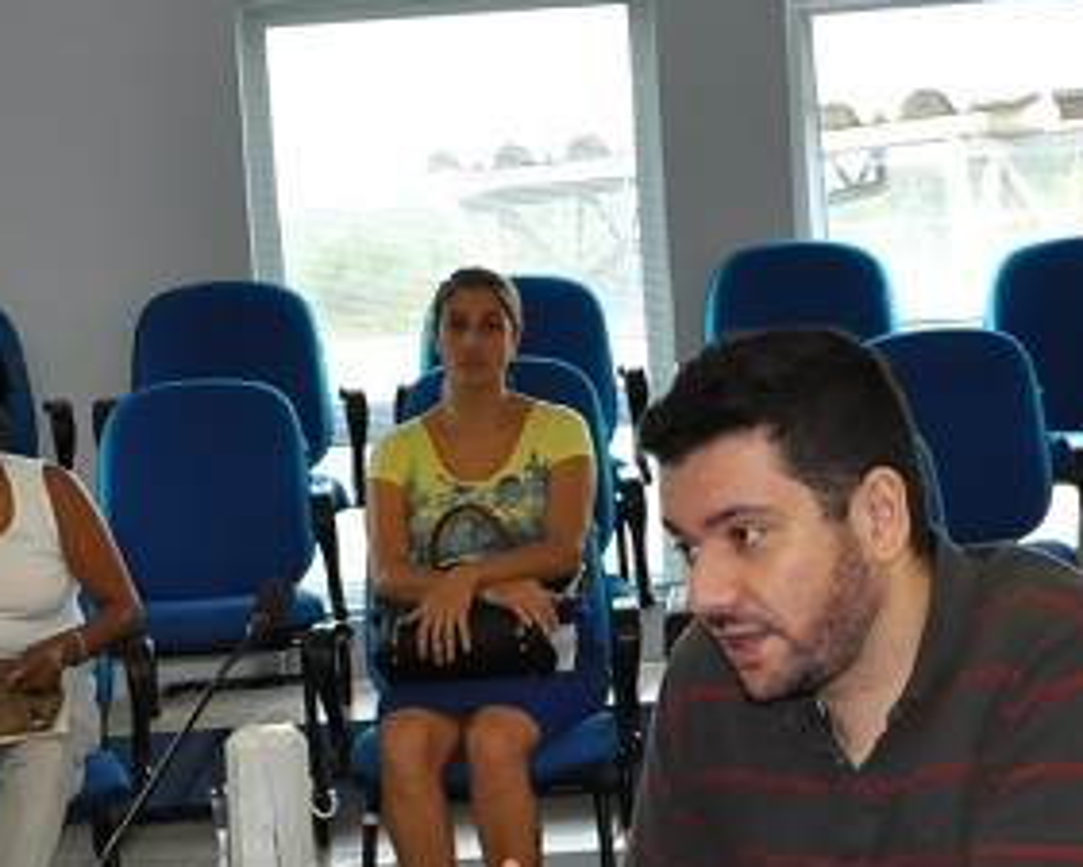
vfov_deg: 14.6
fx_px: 3335
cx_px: 520
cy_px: 861
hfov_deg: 18.4
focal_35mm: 104
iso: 1000
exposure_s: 1/125
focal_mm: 26
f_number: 4.5
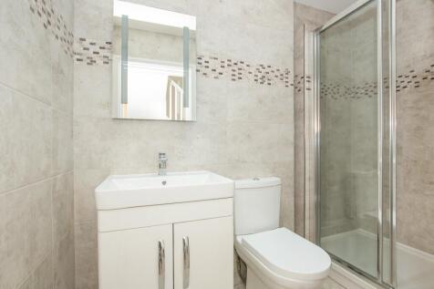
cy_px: 144
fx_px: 199
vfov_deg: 72.0
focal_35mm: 16
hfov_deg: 95.0
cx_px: 217
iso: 200
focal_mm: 11
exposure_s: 1/25
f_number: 7.1
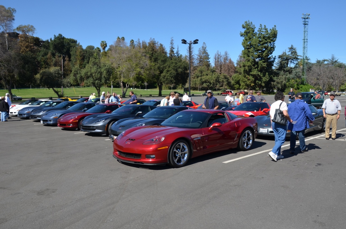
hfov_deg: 62.0
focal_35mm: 30
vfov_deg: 43.4
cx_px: 173
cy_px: 114
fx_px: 288
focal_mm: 20
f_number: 8
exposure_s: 1/250
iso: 100
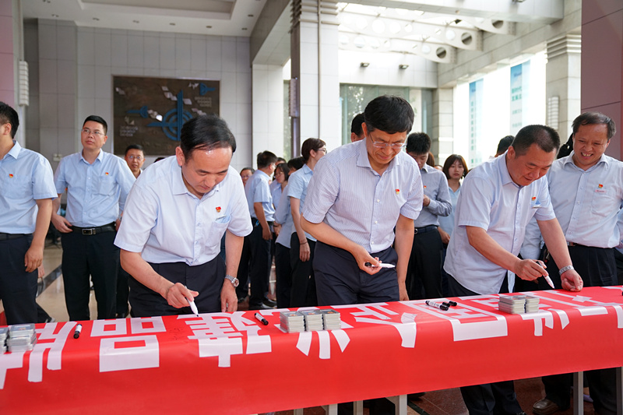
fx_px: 536
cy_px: 208
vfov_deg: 42.3
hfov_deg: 60.3
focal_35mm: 31
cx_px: 312
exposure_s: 1/160
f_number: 3.2
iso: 1000
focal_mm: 31
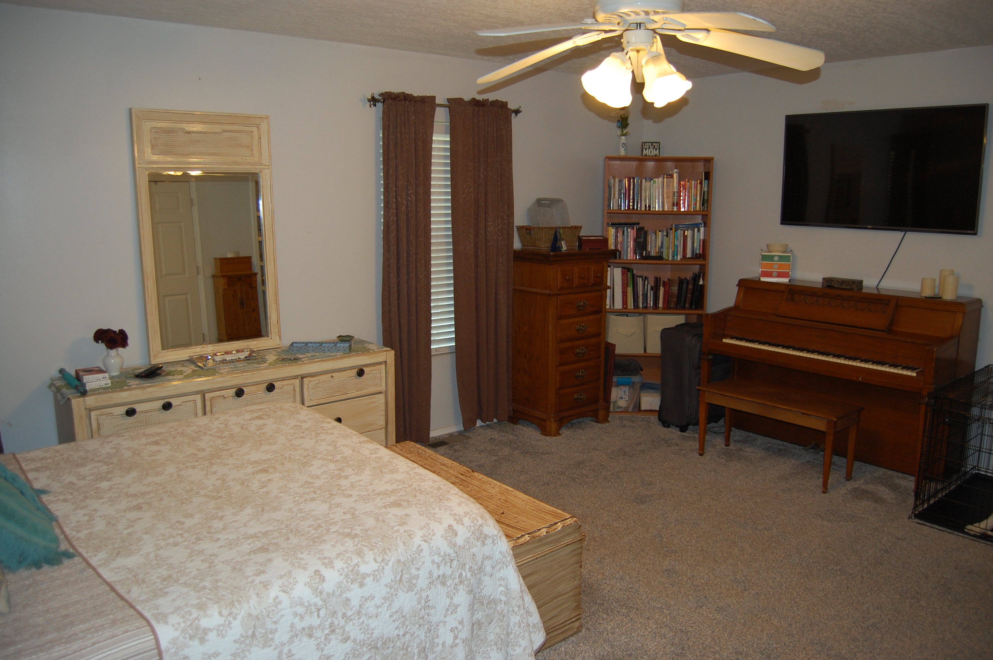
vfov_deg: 47.8
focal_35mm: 27
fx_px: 744
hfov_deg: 67.4
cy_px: 330
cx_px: 496
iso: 400
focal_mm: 18
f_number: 3.5
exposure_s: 1/60
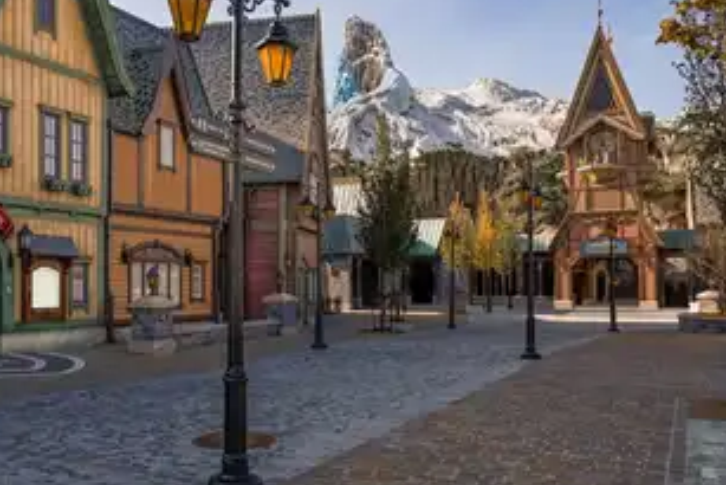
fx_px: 646
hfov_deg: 58.2
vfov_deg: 41.0
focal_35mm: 32
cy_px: 193
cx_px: 289
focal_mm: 24
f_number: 5.6
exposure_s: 1/3200
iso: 250
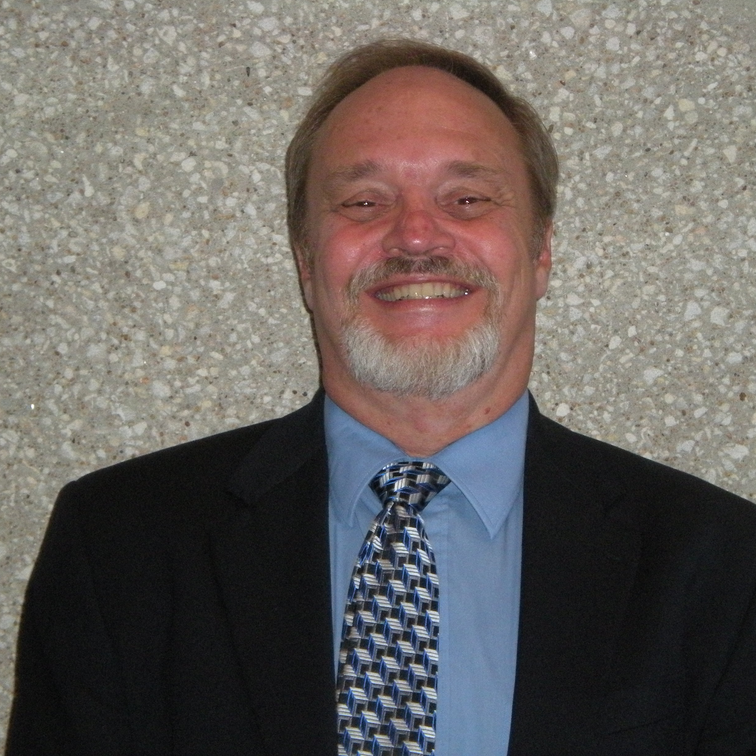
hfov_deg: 14.1
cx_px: 408
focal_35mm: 124
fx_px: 3064
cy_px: 378
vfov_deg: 14.1
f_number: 5.7
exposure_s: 1/125
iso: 433
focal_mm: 17.3
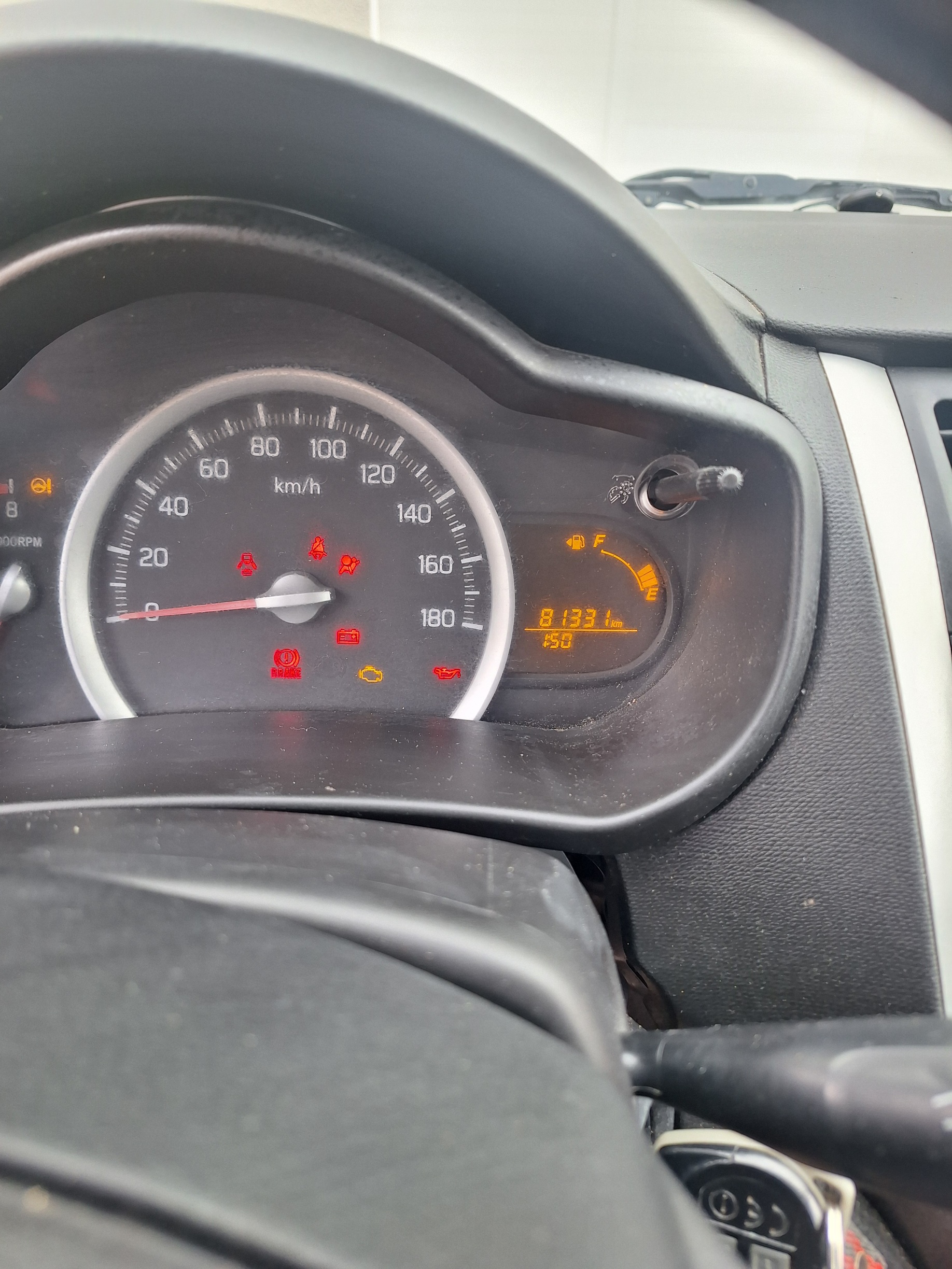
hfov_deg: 58.9
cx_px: 476
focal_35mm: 23
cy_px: 634
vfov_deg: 73.9
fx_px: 843
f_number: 1.8
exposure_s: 1/100
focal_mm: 5.54
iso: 40
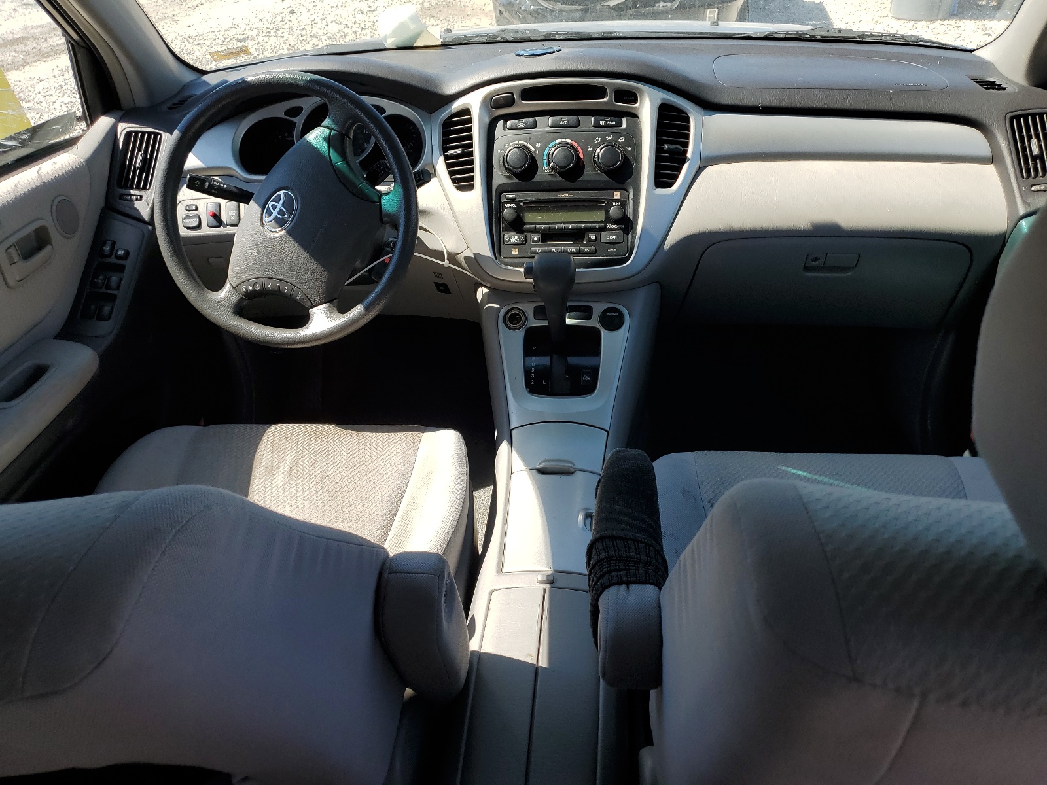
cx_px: 524
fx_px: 786
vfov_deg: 53.1
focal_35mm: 26
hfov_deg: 67.3
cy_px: 392
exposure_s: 1/1111
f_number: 1.5
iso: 50
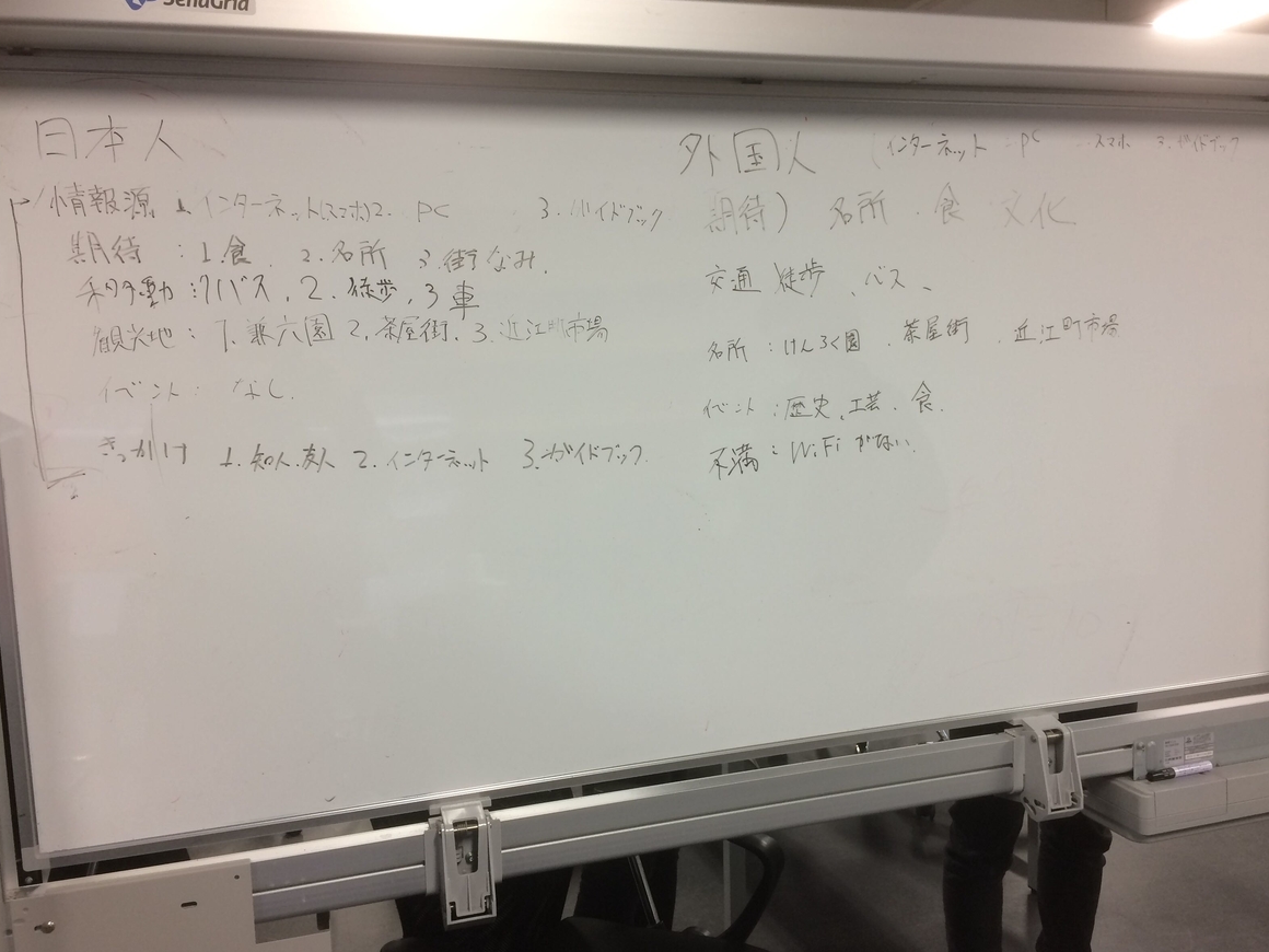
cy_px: 484
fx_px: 1100
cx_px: 651
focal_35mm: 30
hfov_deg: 60.0
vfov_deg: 46.8
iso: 50
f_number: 2.2
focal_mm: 4.15
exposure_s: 1/30
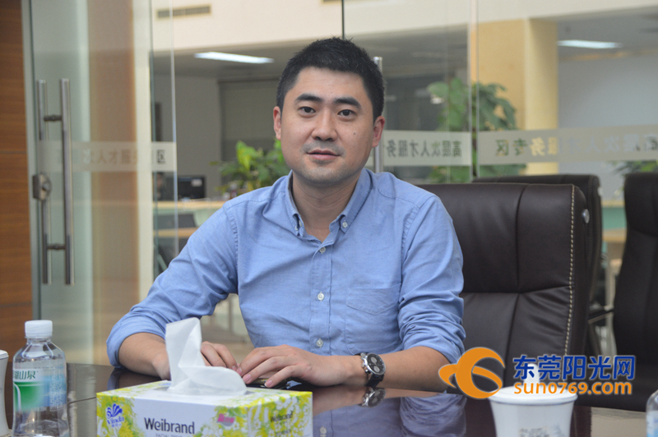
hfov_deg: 26.0
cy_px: 218
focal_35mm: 78
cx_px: 329
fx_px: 1424
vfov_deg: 17.5
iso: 400
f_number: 4.8
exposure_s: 1/20
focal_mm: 52
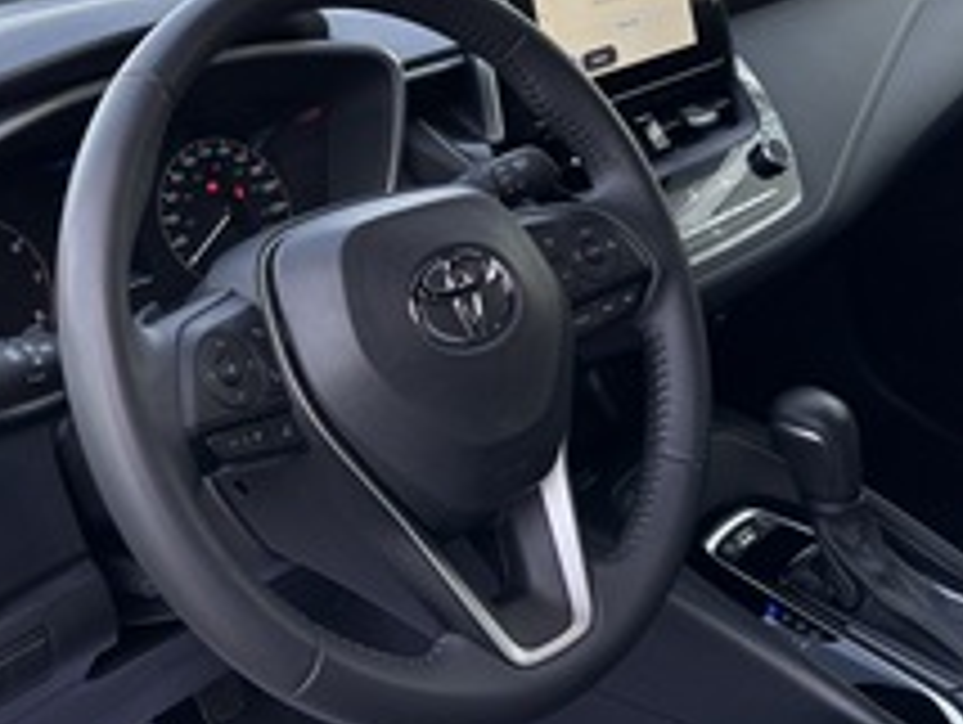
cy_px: 56
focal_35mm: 51
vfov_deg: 27.5
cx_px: 387
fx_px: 1420
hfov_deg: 37.3
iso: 64
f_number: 1.6
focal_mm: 5.96
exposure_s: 1/121
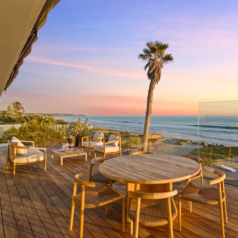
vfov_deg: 69.6
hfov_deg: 68.0
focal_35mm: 22
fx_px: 171
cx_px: 156
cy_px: 121
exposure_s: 1/30
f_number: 9
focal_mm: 16
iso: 400
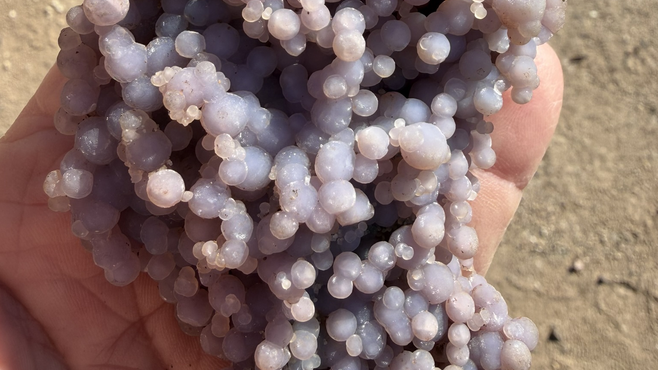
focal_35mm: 35
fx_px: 611
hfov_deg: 56.6
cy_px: 83
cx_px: 329
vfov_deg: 32.9
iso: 25
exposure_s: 1/777
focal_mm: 2.22
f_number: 2.2
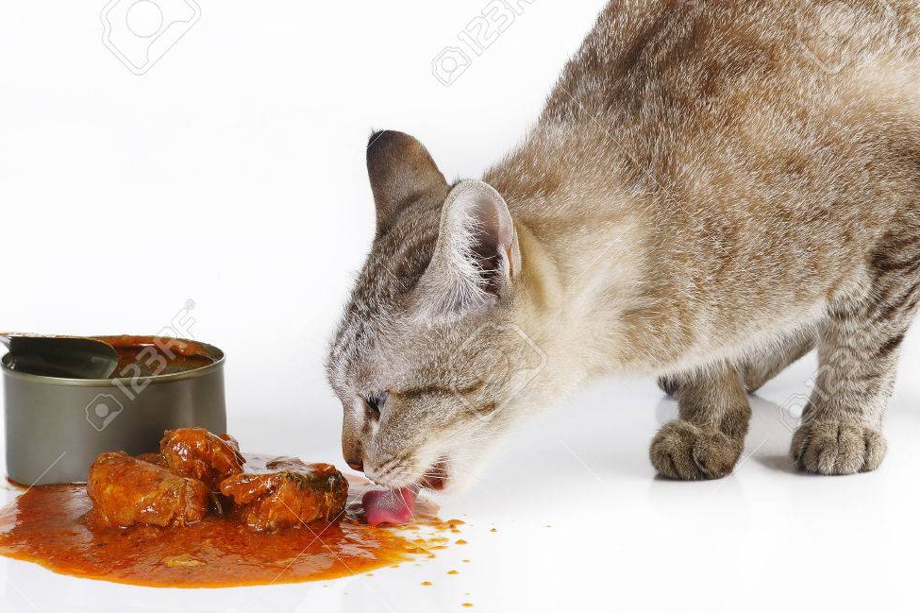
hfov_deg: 14.6
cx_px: 316
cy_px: 332
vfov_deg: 9.8
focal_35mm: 140
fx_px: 3576
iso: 200
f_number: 25
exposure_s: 1/100
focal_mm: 105
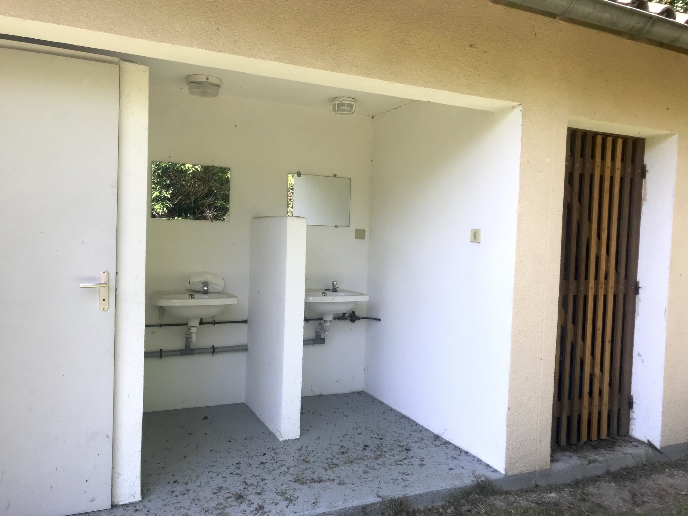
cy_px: 258
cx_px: 344
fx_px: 557
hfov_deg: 63.4
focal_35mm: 28
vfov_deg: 49.7
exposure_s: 1/378
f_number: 1.8
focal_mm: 3.99
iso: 20
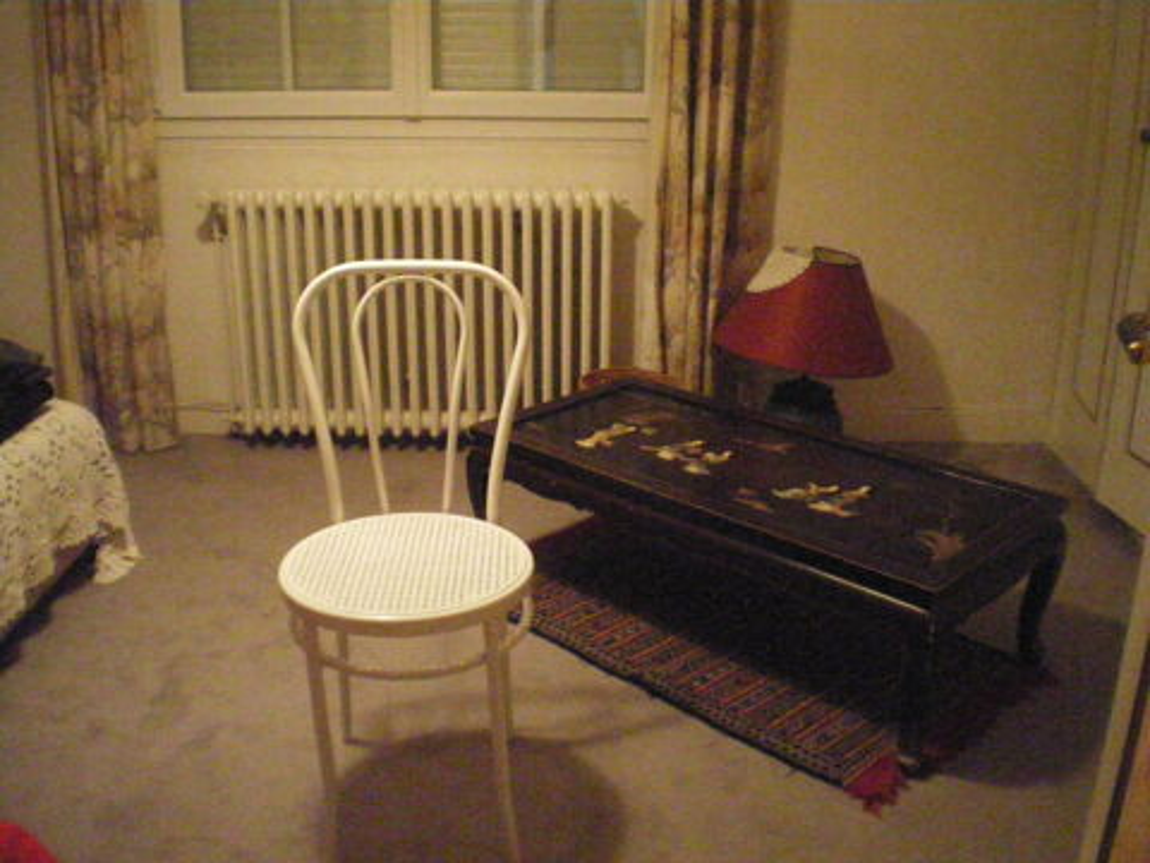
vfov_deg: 39.7
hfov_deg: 51.4
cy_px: 432
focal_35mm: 36
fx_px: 1196
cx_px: 575
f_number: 3.1
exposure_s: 1/30
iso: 3200
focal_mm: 6.3
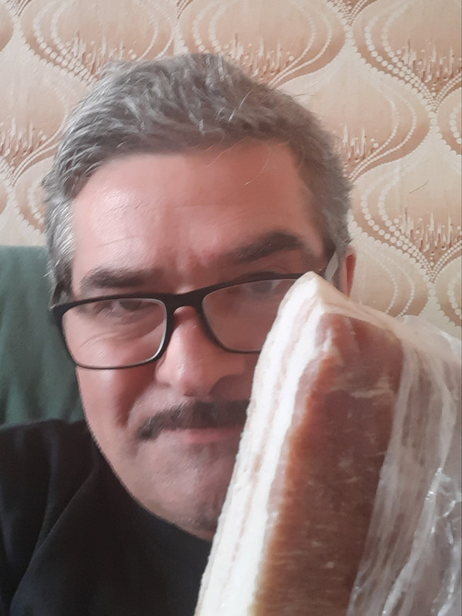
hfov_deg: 45.4
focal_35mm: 31
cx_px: 231
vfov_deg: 58.4
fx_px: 552
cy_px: 308
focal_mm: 3.75
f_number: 2
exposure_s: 1/25
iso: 320
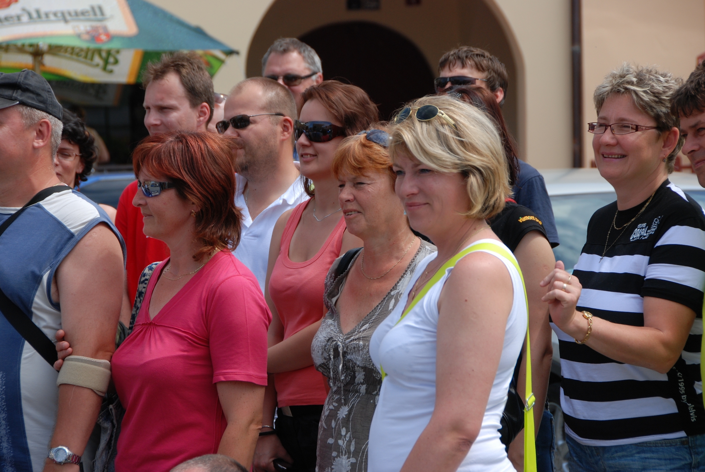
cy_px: 236
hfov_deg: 13.0
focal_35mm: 158
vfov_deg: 8.7
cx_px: 352
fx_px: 3088
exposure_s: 1/400
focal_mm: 105
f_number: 8
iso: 200
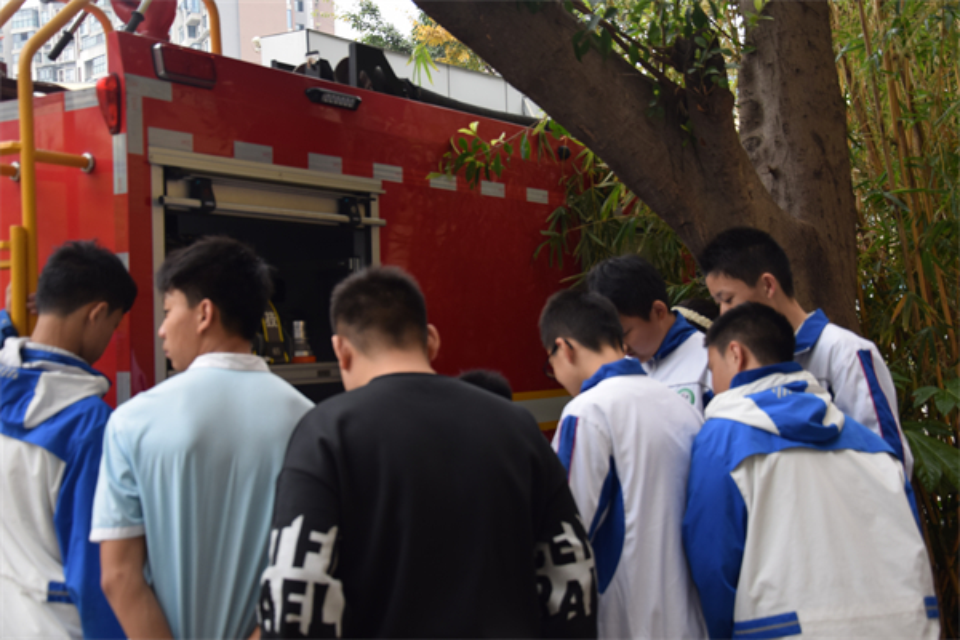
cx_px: 480
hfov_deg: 41.1
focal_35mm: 48
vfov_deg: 28.1
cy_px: 320
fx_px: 1280
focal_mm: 32
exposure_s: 1/100
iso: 160
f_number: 5
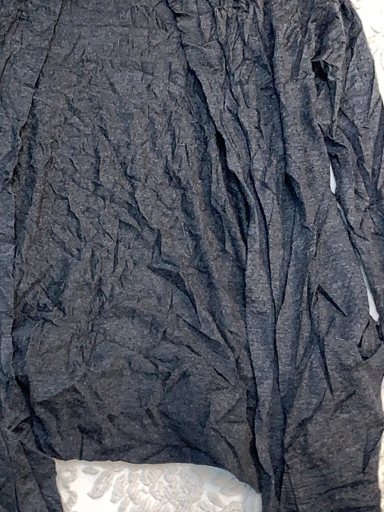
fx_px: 666
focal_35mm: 45
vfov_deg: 42.0
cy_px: 289
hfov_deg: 31.8
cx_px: 118
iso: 80
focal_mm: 4.25
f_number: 1.8
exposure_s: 1/100
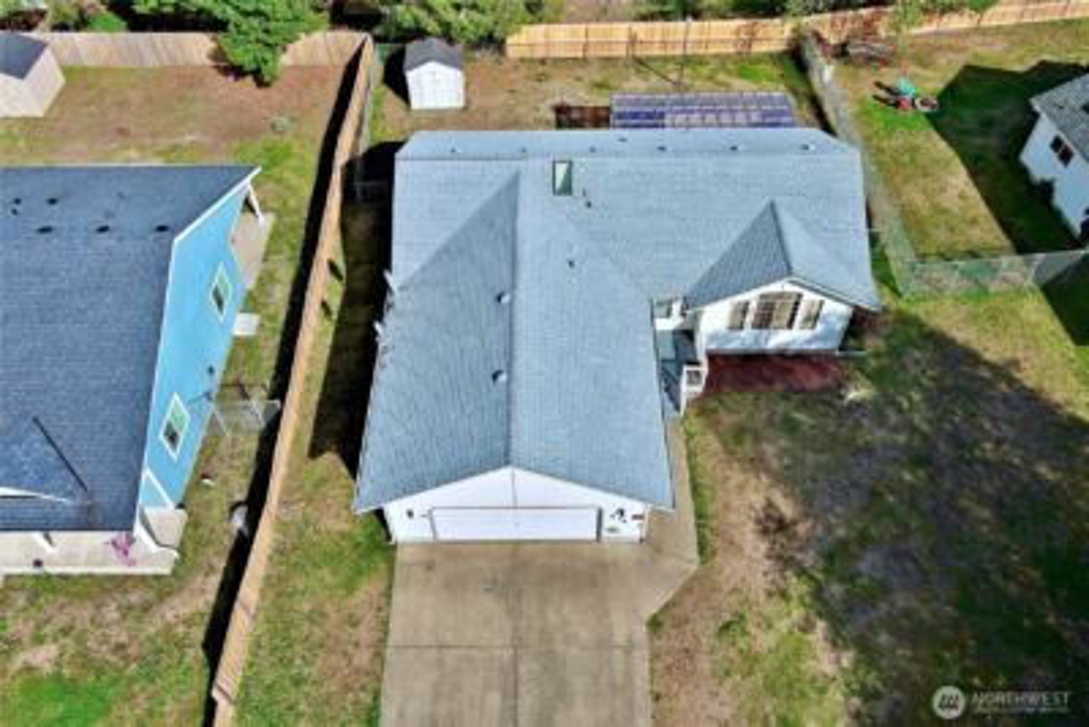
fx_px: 878
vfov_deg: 45.0
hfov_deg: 63.6
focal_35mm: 29
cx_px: 544
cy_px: 364
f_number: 2.8
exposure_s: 1/1949
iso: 100
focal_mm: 10.57
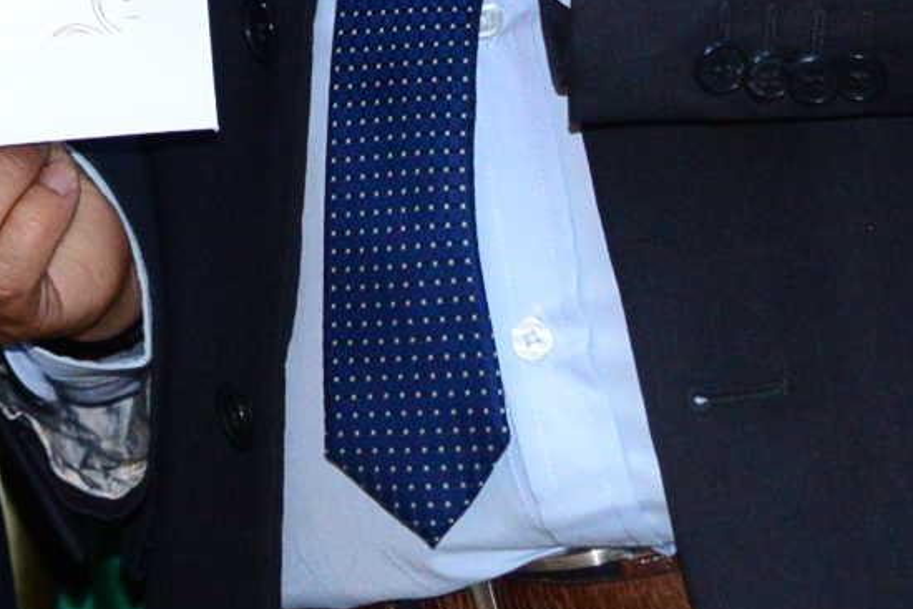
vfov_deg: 4.0
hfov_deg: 6.0
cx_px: -412
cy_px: -793
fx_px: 8599
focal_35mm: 339
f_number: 4
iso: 2000
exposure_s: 1/80
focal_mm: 62
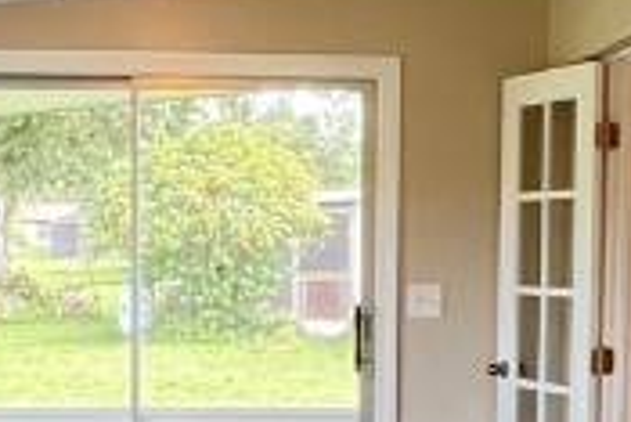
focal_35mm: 79
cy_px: 353
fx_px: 1386
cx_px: 296
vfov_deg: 17.1
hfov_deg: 25.6
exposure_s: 1/60
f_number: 1.8
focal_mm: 1.57
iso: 200
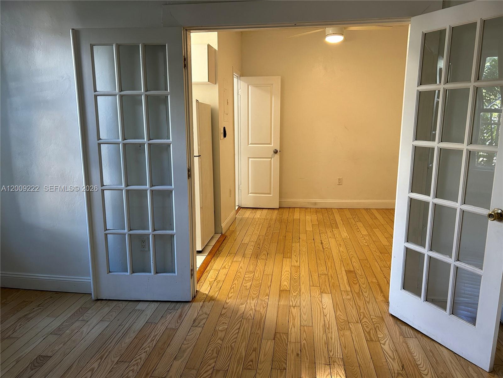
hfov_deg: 67.3
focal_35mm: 26
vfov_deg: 53.1
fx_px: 378
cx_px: 252
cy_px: 189
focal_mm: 5.7
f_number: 1.5
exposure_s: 1/60
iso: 125
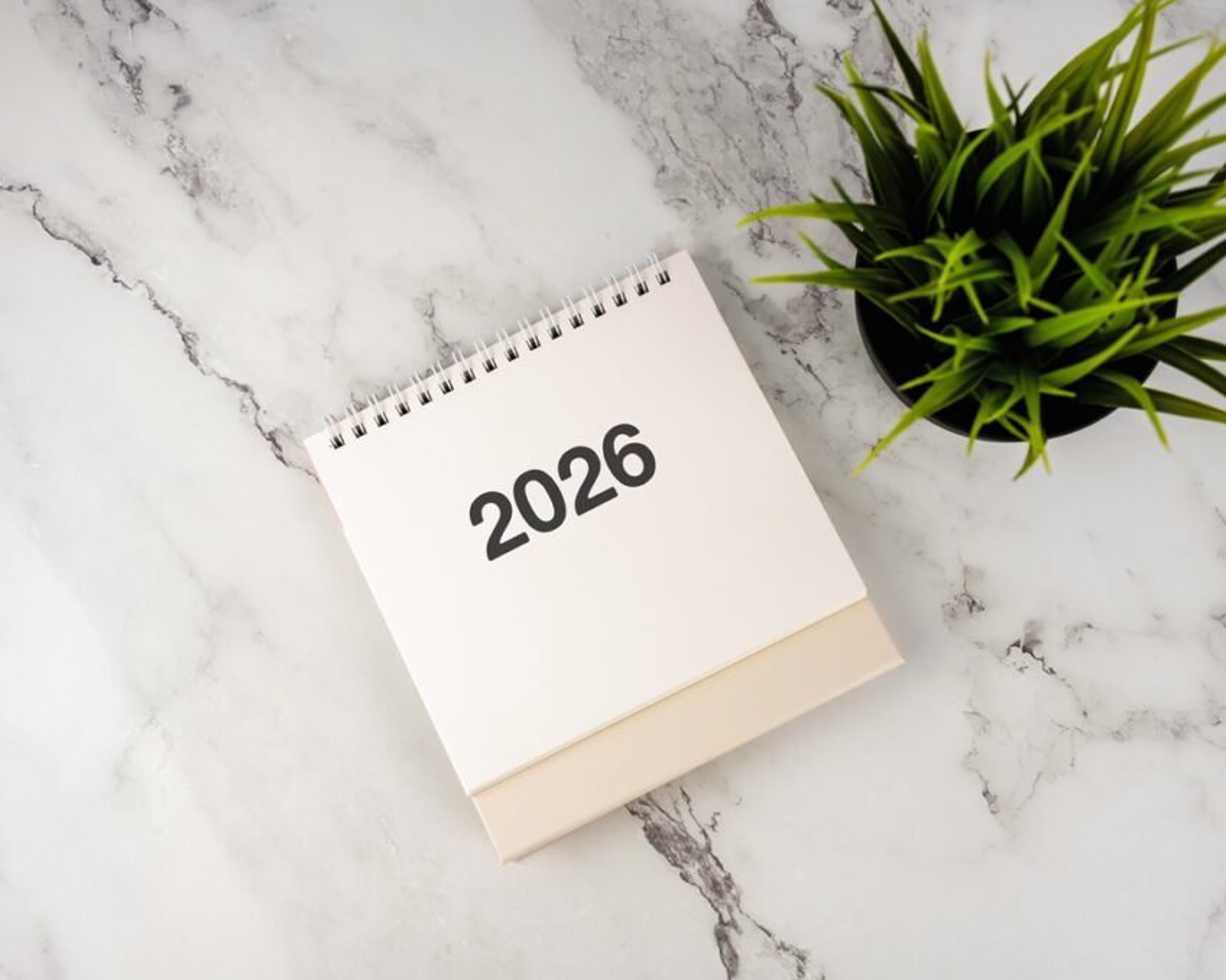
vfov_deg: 29.7
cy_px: 489
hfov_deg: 36.7
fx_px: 1850
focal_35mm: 51
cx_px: 620
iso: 200
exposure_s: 1/100
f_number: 8
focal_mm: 45
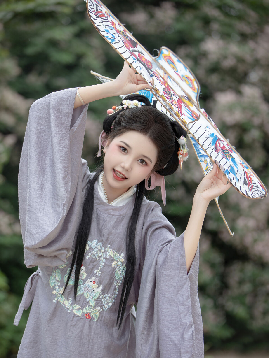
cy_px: 197
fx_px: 1119
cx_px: 135
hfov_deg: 13.7
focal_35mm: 108
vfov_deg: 18.2
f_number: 2.8
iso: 160
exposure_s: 1/320
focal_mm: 100
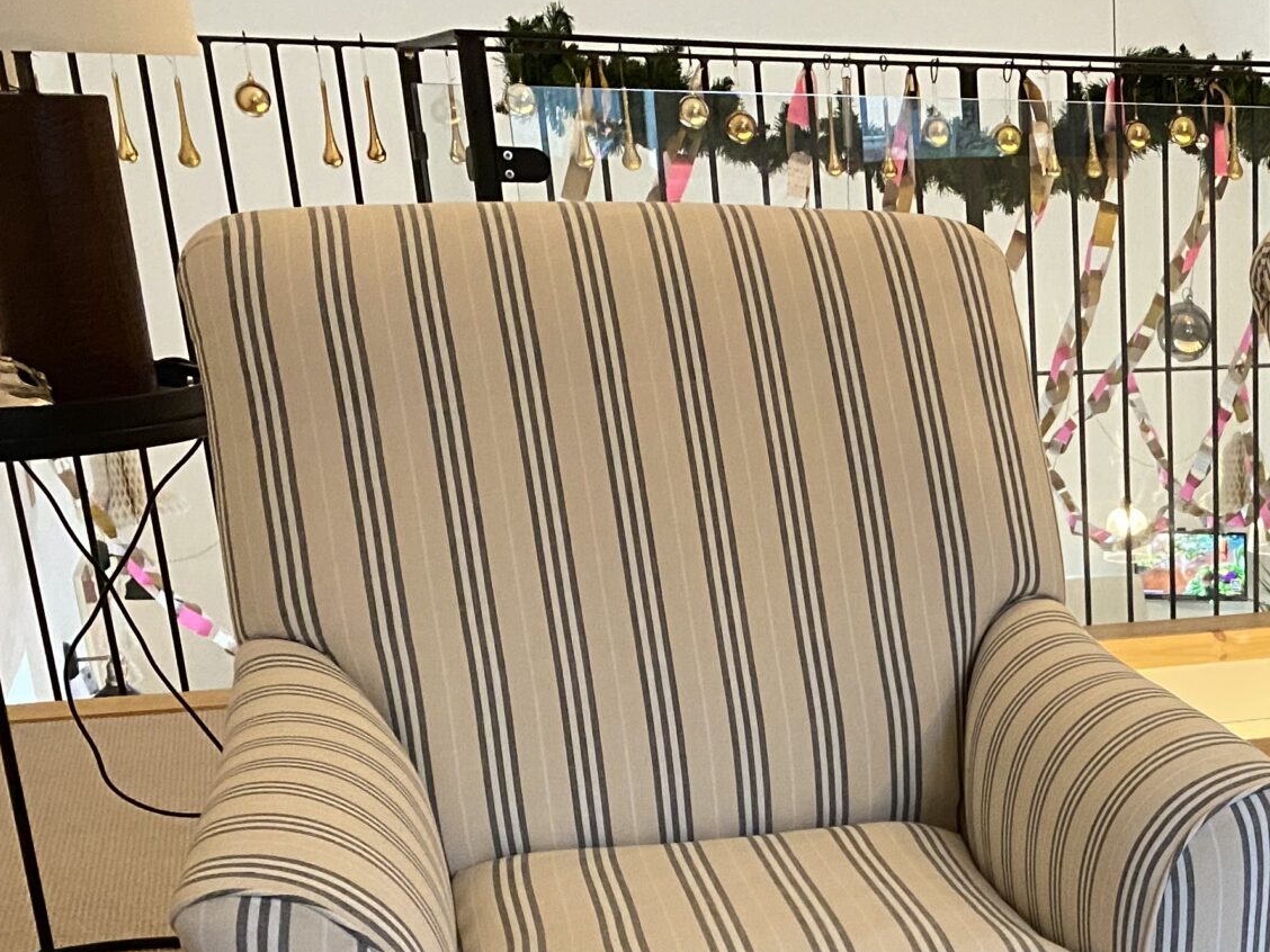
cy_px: 995
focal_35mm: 59
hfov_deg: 29.6
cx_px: 1378
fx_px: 2165
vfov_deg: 23.6
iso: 400
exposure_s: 1/50
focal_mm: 4.25
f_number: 1.8
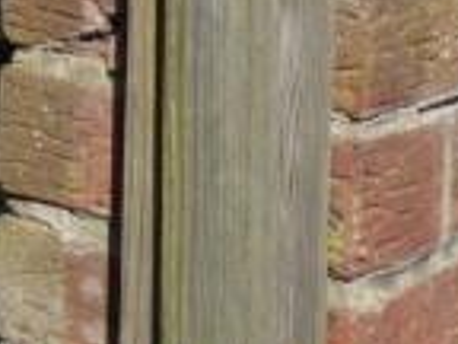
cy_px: -784
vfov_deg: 7.2
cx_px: -258
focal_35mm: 178
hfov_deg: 10.7
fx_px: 2355
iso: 80
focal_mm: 4.5
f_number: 2.8
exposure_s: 1/1000
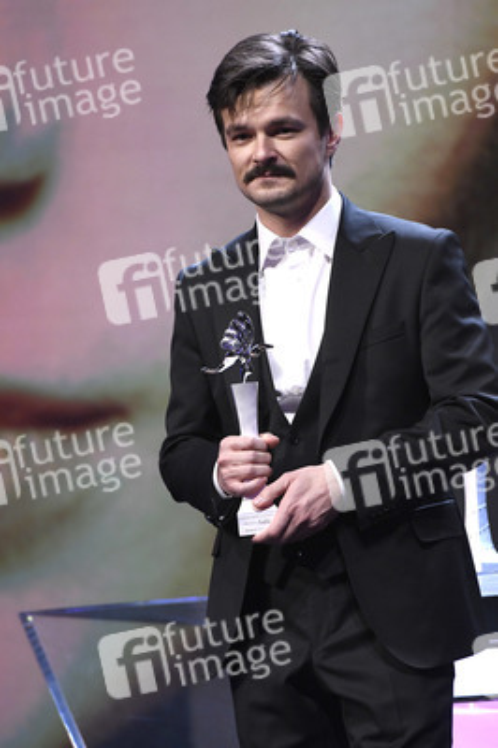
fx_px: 4157
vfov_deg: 10.3
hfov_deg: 6.9
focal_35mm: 200
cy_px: 374
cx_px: 249
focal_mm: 200
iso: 3200
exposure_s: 1/320
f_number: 4
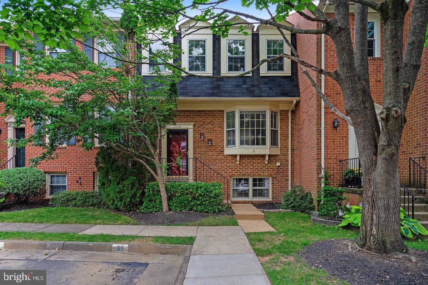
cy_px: 142
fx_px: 250
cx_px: 214
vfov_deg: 59.5
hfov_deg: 81.2
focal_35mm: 21
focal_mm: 21
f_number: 8
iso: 800
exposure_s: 1/125
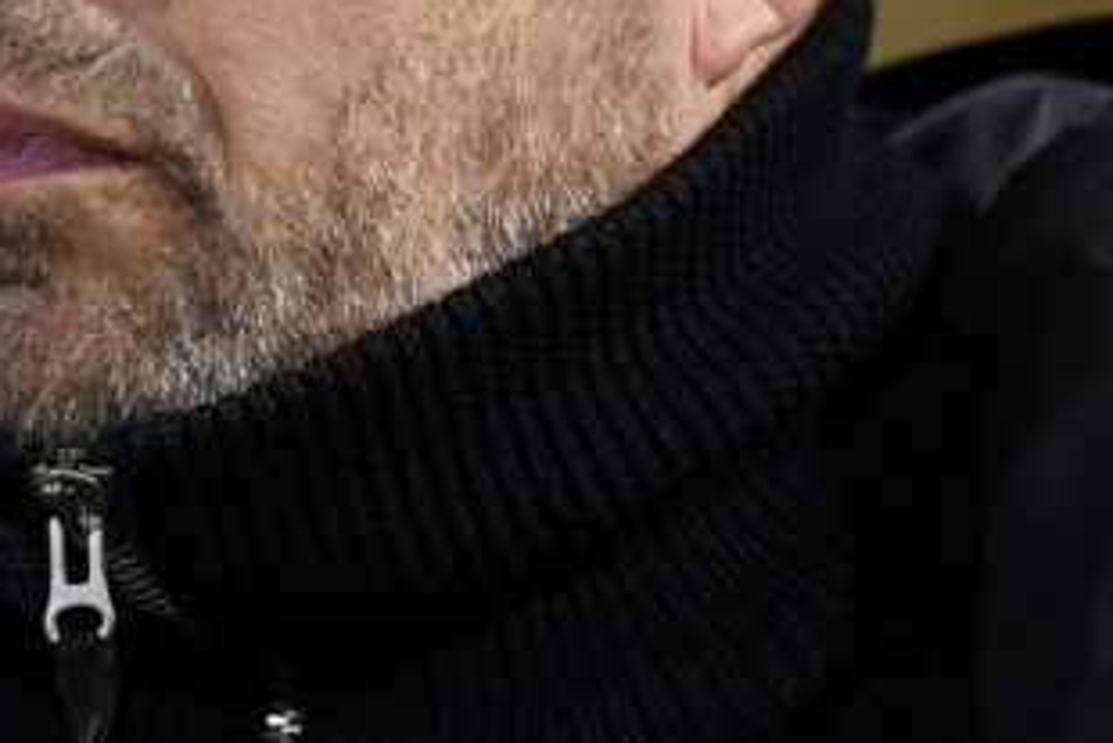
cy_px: -163
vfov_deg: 2.1
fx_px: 20414
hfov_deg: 3.1
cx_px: 22
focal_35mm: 660
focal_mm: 200
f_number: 2.8
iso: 2500
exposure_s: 1/1000
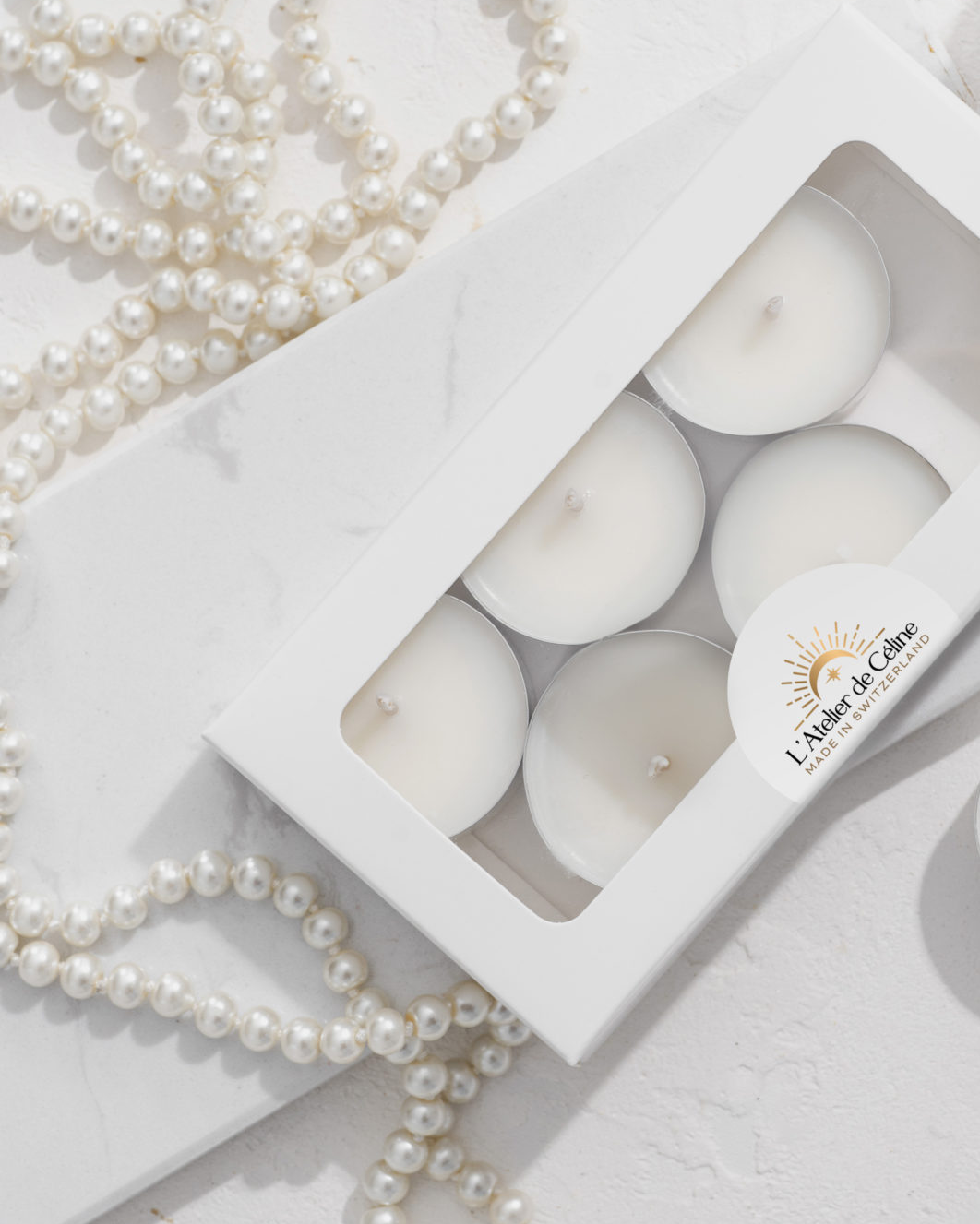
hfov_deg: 9.5
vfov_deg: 11.8
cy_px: 495
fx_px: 5908
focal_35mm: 163
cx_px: 781
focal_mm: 90
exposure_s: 1/160
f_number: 13
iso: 250
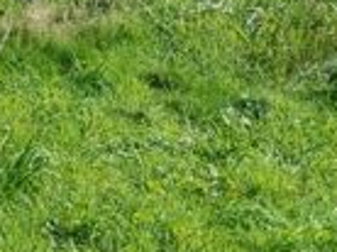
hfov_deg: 8.9
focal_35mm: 193
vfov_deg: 7.5
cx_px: -567
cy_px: -154
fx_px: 1876
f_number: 1.8
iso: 25
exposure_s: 1/791
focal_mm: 4
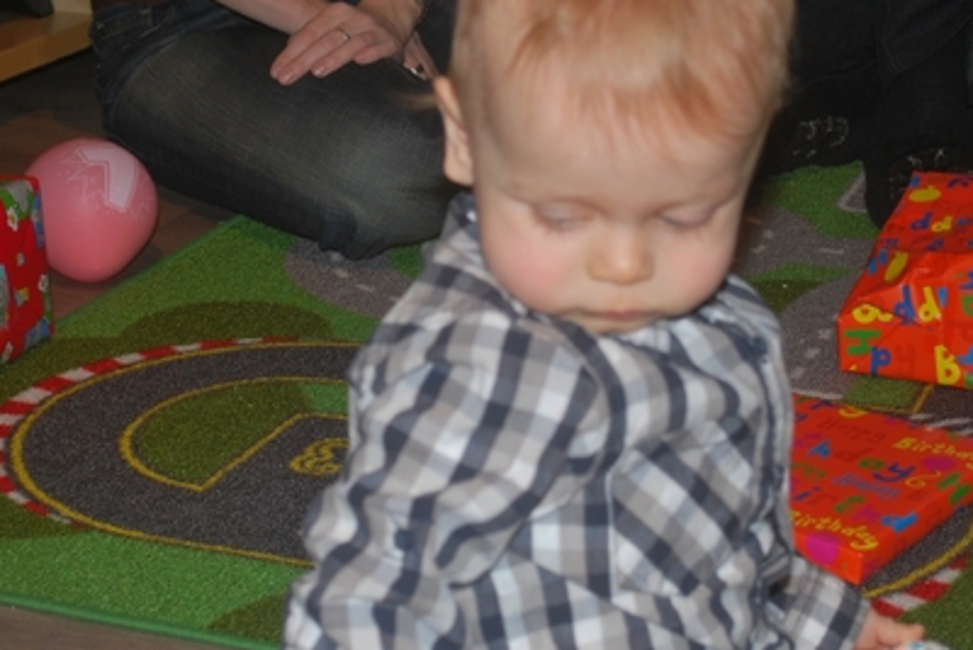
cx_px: 545
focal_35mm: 81
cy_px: 274
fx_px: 2190
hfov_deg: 25.0
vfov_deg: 16.9
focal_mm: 36
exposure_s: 1/60
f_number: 5.3
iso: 200
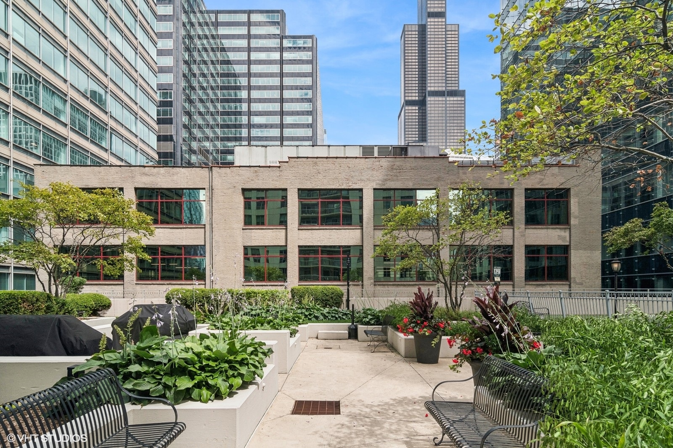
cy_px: 224
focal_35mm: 18
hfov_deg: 90.0
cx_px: 336
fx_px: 336
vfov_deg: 67.4
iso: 200
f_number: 8
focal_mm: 12
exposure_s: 1/400
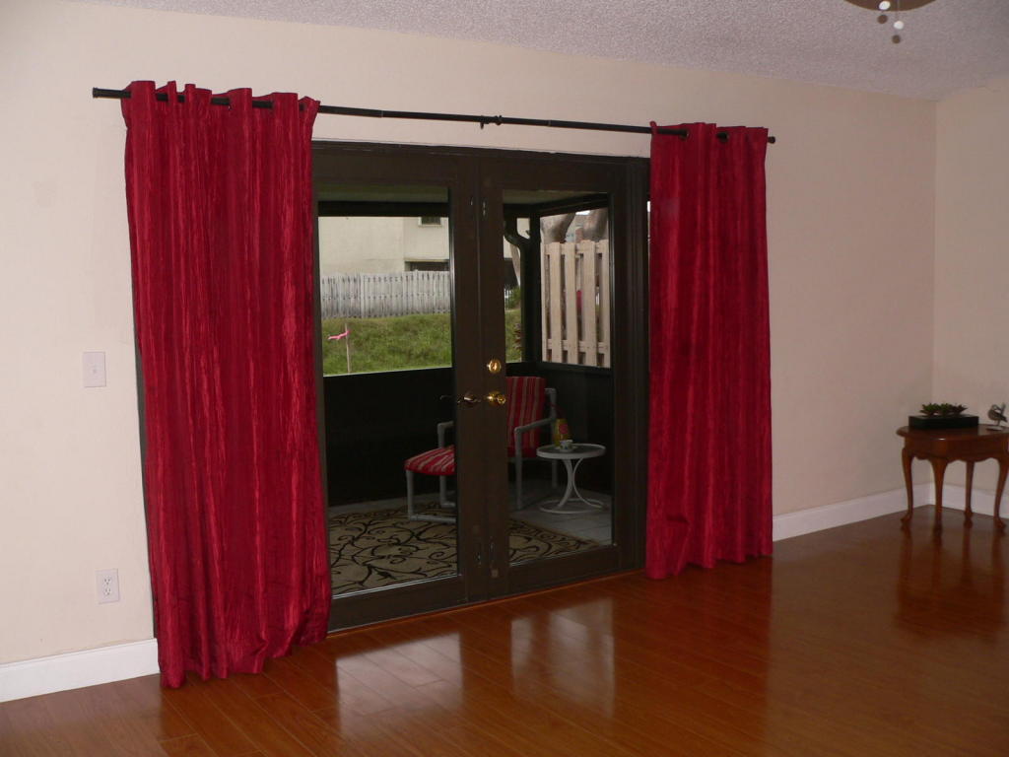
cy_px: 378
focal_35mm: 36
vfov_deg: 39.7
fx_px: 1049
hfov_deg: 51.4
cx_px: 504
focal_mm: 6
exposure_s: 1/60
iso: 100
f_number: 3.3
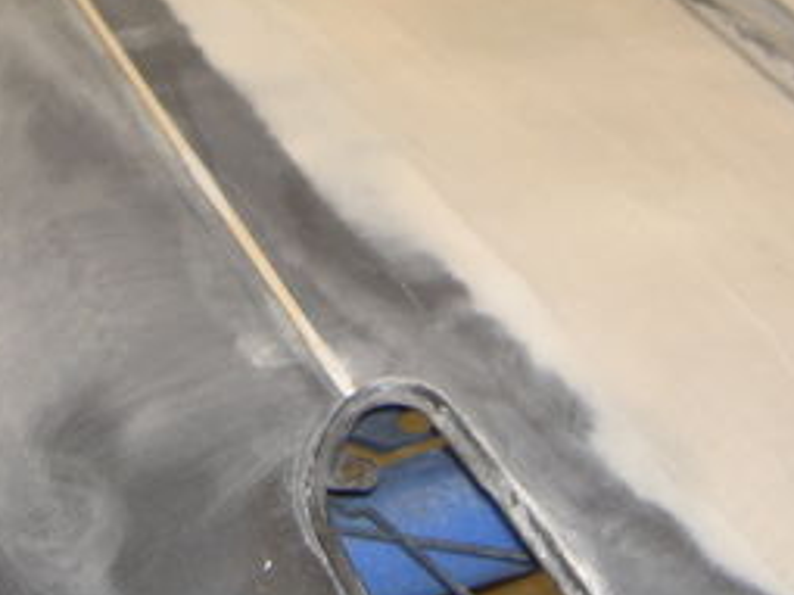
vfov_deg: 15.0
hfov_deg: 20.0
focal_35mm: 98
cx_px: 277
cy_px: 159
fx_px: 2247
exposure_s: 1/60
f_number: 2.8
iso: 100
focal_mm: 8
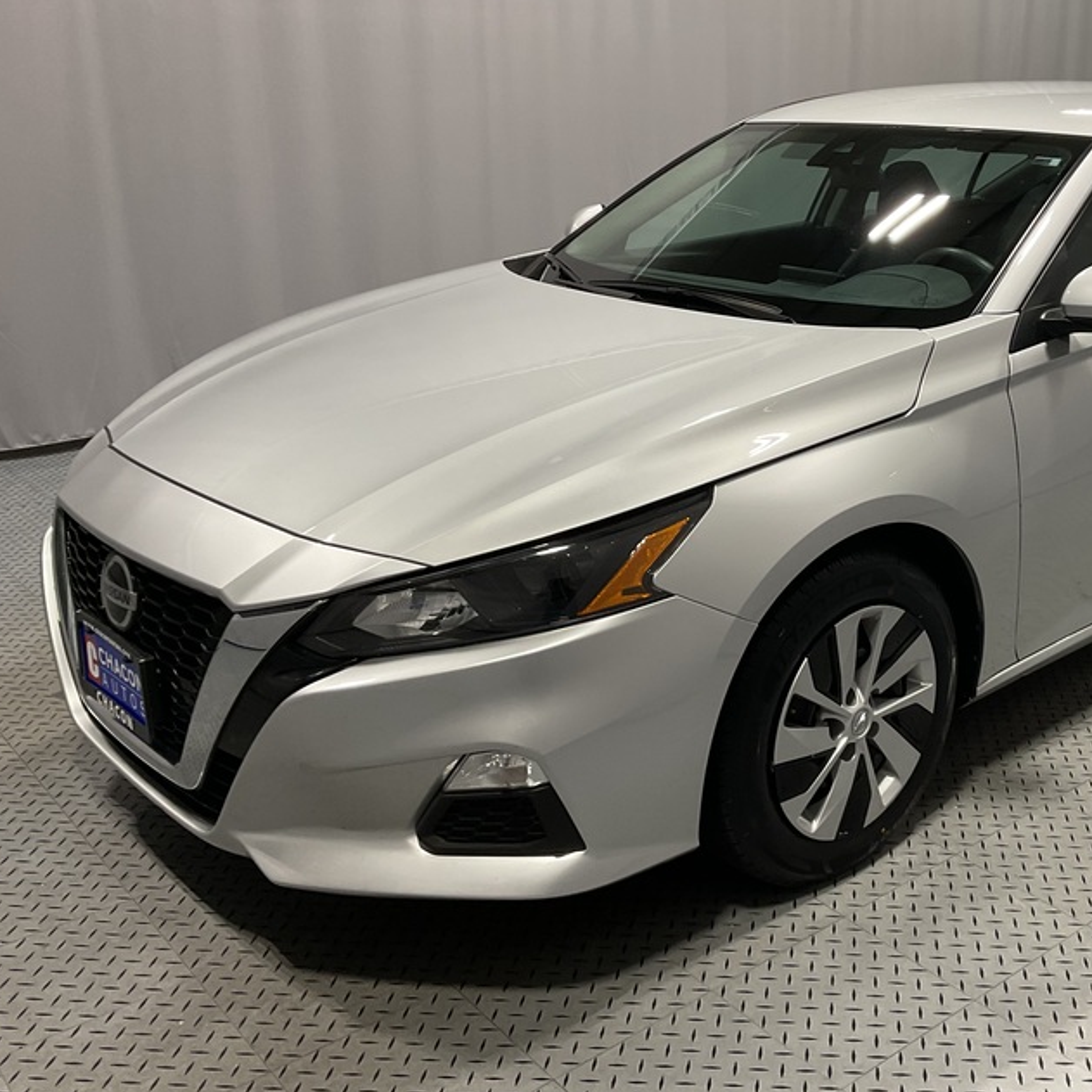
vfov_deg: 42.8
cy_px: 483
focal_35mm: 39
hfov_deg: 41.7
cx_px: 805
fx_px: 1392
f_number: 1.8
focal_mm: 3
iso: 32
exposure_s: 1/60
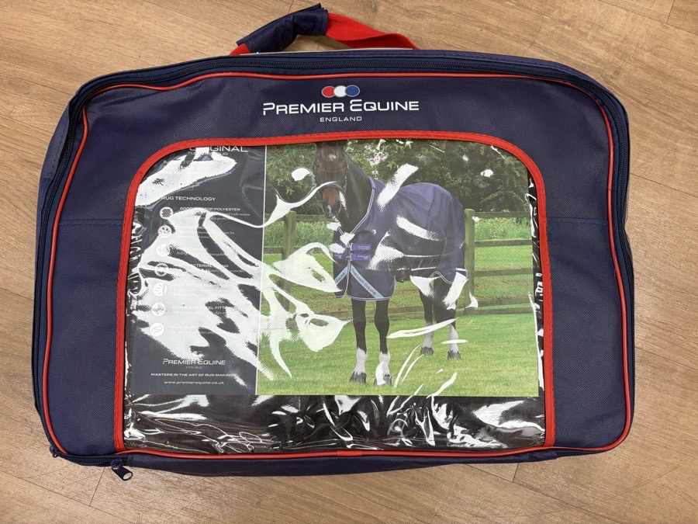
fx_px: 524
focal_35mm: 26
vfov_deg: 53.1
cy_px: 262
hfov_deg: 67.3
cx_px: 349
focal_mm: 5.96
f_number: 1.6
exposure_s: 1/120
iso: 100
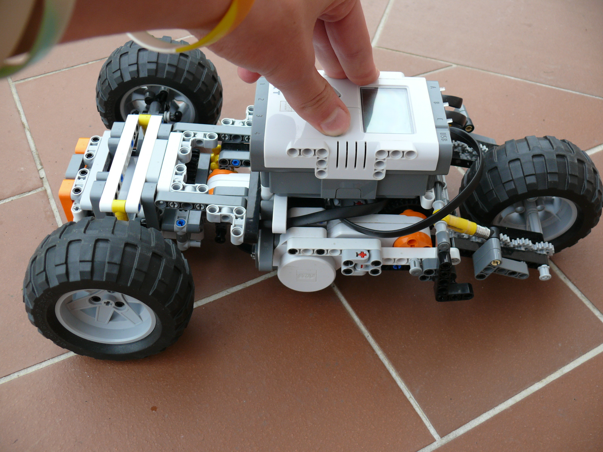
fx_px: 610
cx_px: 302
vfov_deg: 40.7
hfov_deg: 52.6
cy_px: 226
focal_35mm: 35
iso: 100
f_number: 2.8
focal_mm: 7.4
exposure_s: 1/125
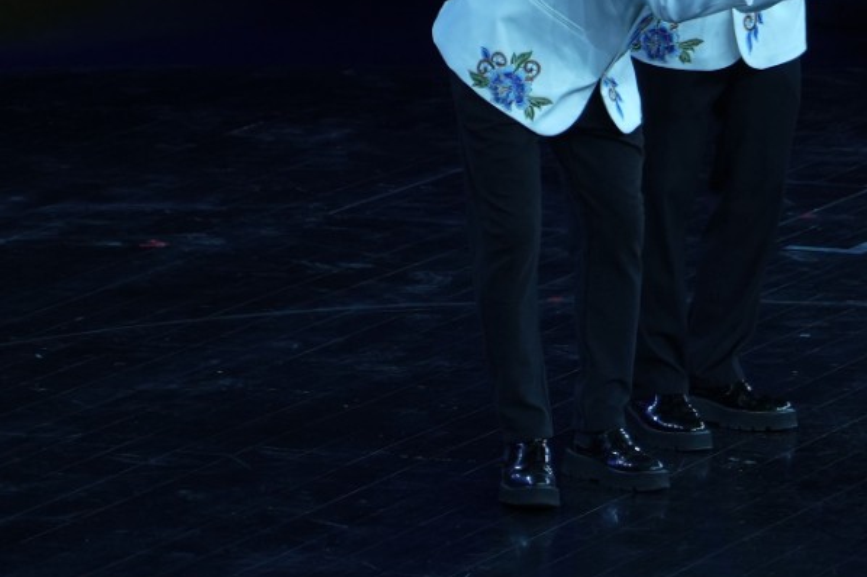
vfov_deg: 5.6
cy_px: -25
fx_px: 5921
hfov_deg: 8.4
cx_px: 655
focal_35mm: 246
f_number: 4
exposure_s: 1/800
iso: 1250
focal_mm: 105
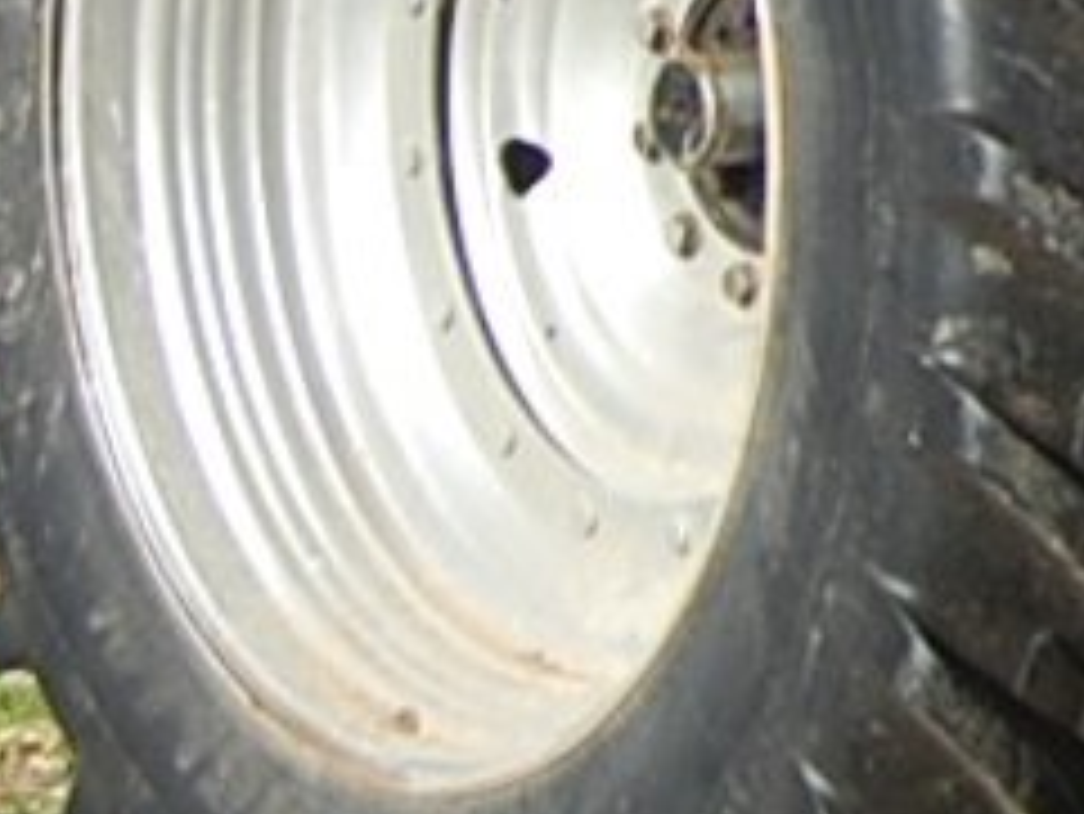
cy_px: -843
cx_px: 2984
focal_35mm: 357
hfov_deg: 5.3
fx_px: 11198
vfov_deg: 4.1
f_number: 9
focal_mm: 35
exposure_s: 1/320
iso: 200
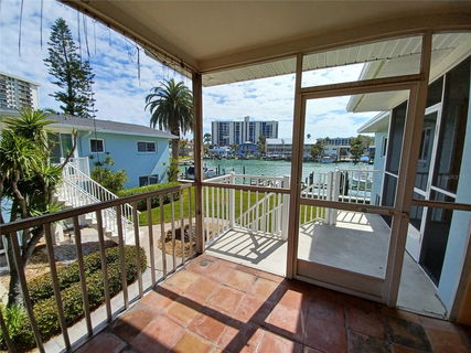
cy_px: 176
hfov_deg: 106.2
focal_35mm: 13
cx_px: 236
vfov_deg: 89.9
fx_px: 177
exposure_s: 1/1221
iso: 40
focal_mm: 1.42
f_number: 2.2
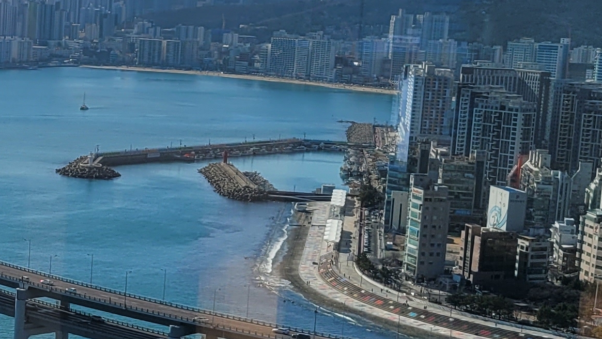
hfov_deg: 20.6
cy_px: 224
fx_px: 1565
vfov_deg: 12.3
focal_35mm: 98
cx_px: -81
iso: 40
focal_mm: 5.4
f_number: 1.8
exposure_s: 1/3677
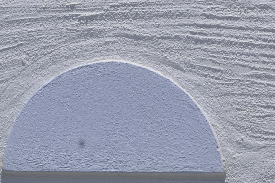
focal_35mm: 354
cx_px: 446
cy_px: 413
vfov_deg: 3.8
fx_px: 2704
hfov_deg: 5.7
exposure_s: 1/200
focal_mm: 70
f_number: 11
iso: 100
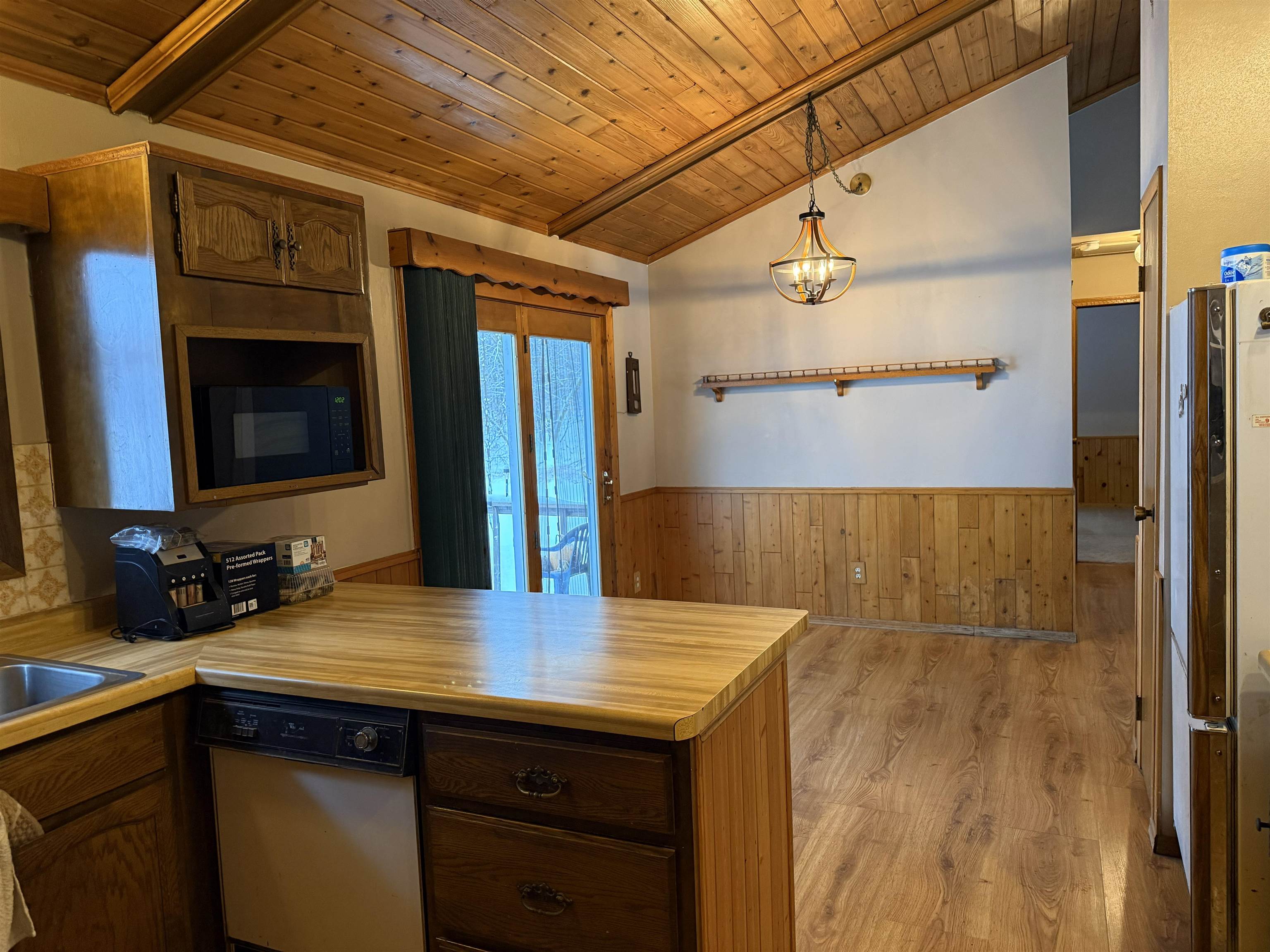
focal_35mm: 24
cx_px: 635
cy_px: 476
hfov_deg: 71.6
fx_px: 881
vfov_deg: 56.8
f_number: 1.78
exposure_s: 1/60
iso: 400
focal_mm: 6.76
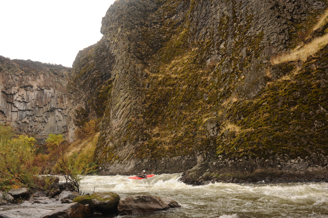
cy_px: 109
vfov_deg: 37.8
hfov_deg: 54.5
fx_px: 319
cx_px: 164
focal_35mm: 35
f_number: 5.6
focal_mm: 35
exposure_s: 1/160
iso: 500
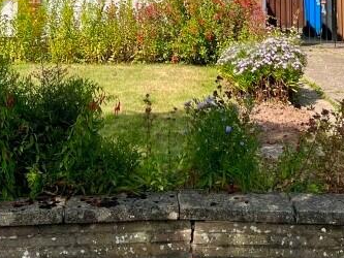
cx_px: 151
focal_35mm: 80
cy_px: -30
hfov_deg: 24.4
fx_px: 795
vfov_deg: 17.8
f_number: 1.5
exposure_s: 1/3356
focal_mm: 5.7
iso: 50
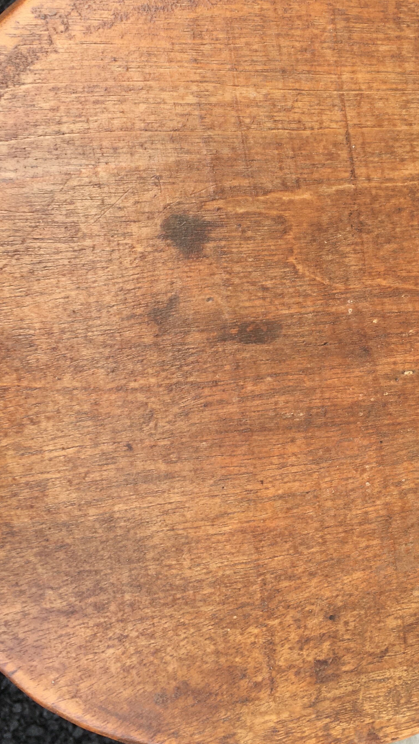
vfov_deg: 43.7
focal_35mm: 47
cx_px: 260
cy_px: 333
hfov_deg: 25.4
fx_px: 928
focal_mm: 4.15
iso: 32
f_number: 2.2
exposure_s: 1/100
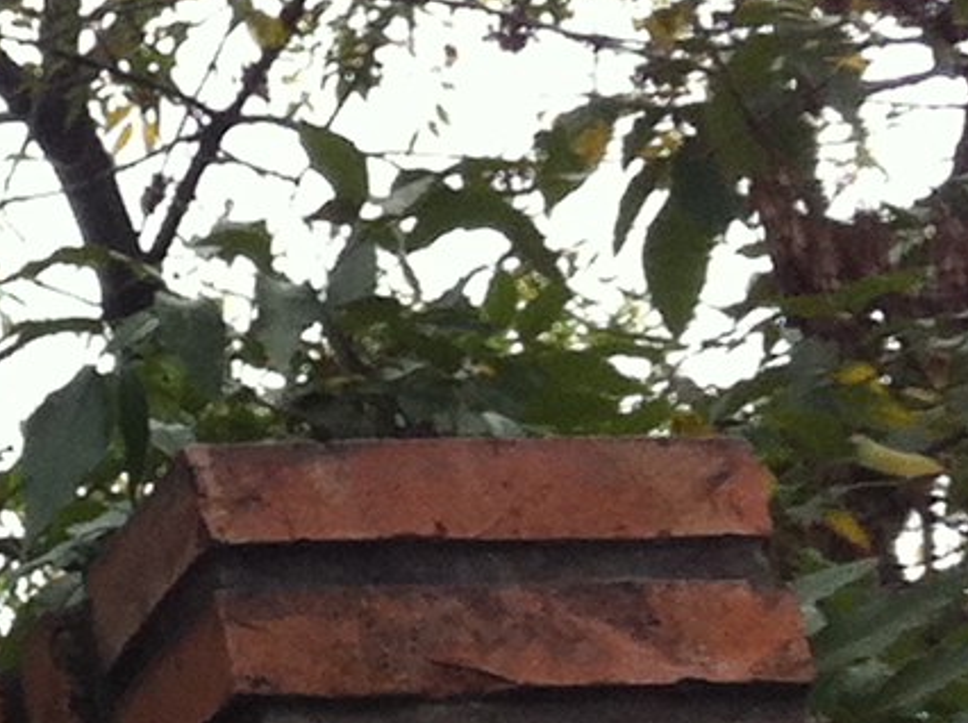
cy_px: 821
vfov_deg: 6.9
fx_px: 5946
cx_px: -1911
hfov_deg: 8.0
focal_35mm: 213
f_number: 2.8
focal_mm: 3.85
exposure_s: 1/363
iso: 80
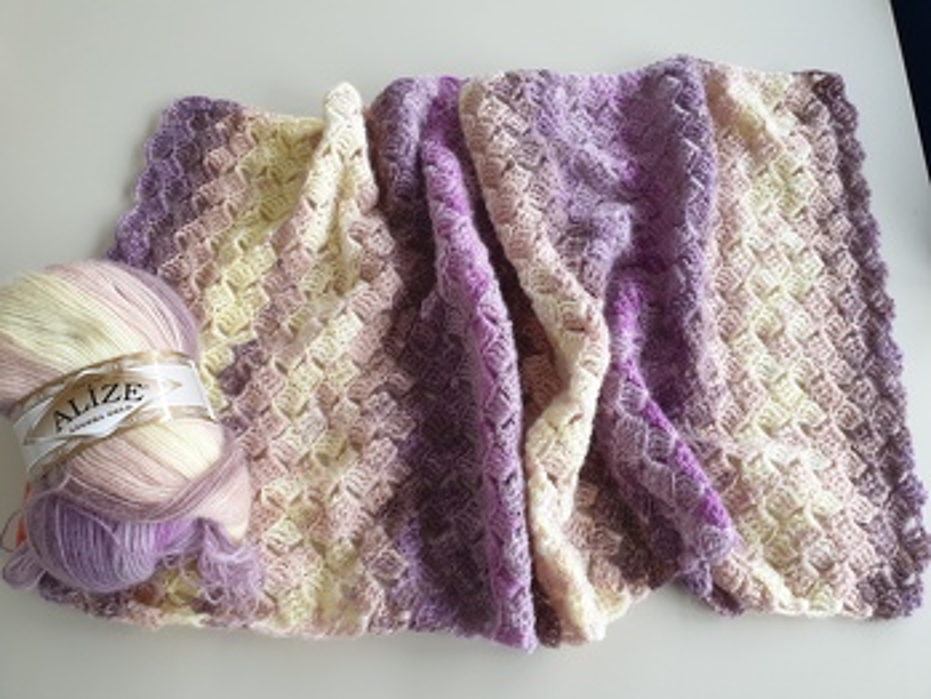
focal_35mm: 26
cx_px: 466
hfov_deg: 67.3
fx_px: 700
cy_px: 350
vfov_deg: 53.1
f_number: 2.4
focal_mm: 4.3
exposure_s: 1/50
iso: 160
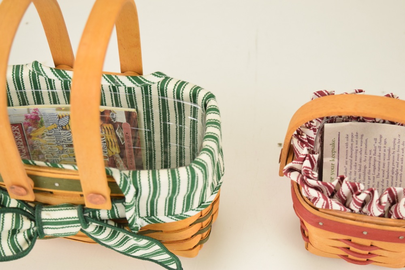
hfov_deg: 29.9
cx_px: 202
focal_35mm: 68
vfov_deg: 20.2
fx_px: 759
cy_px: 135
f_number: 5
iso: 800
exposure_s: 1/125
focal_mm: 45
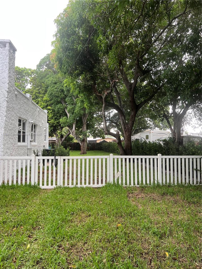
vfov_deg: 67.3
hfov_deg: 53.1
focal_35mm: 26
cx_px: 101
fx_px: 202
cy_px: 134
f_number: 1.5
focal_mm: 5.7
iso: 100
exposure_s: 1/121
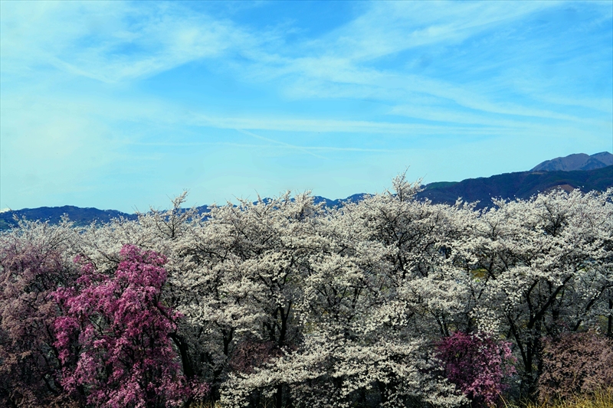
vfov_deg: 36.9
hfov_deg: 53.1
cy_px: 204
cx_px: 306
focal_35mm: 36
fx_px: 613
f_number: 8
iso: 100
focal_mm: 24
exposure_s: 1/400
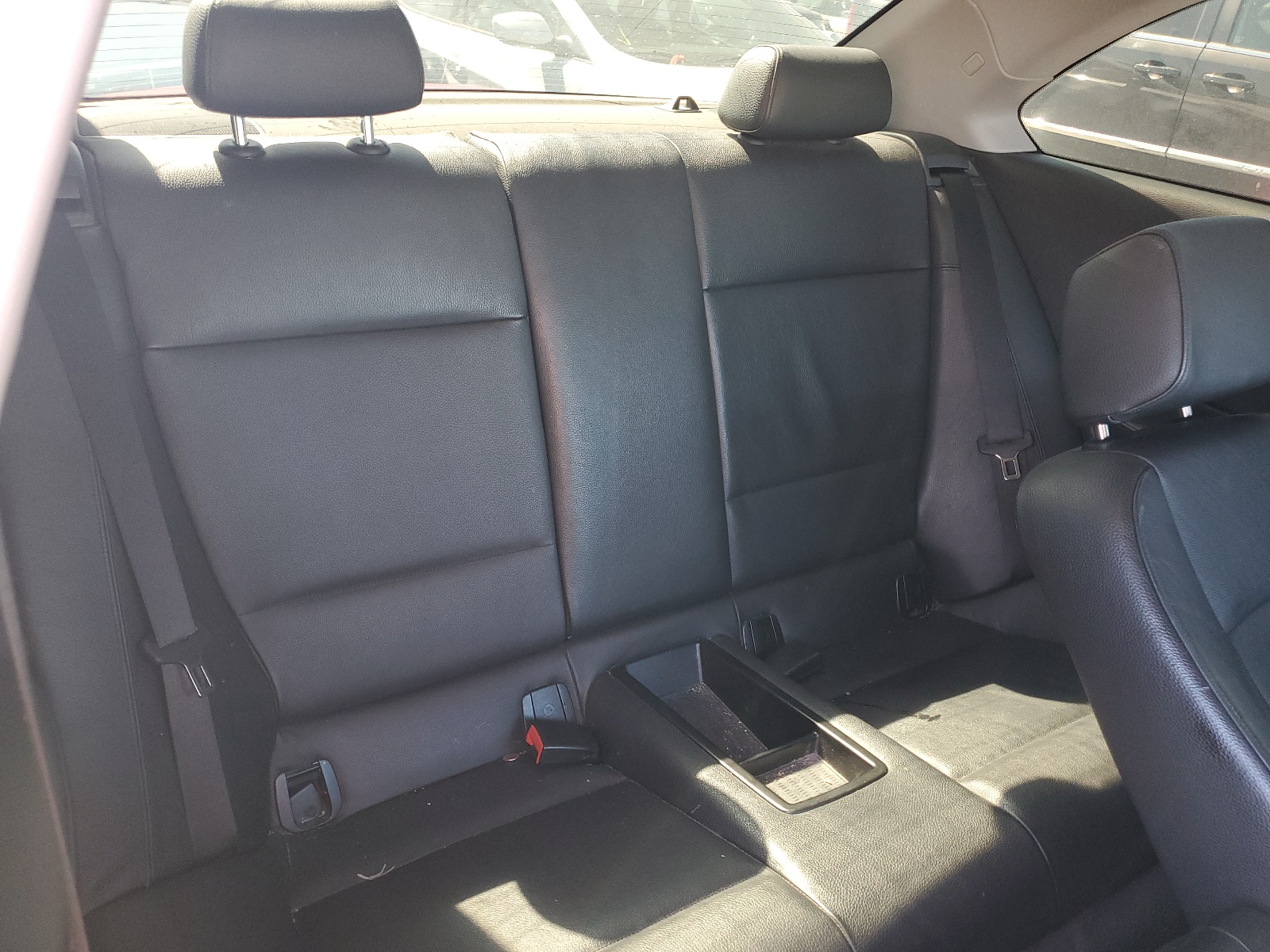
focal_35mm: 26
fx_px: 954
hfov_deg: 67.3
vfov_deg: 53.1
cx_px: 635
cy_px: 476
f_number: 1.5
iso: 109
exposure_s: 1/50
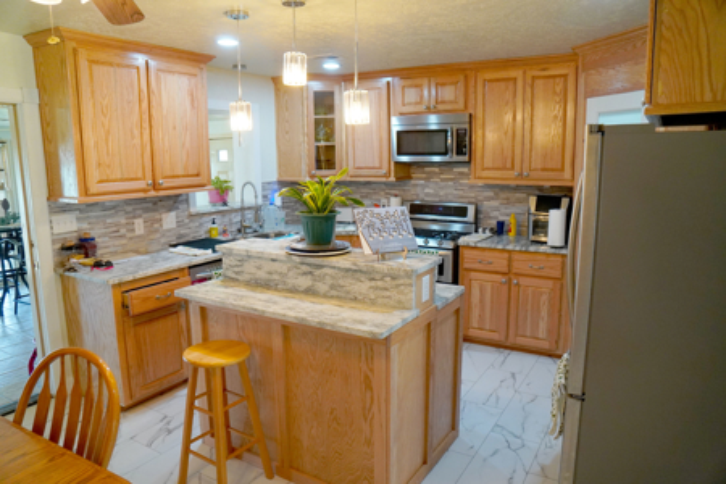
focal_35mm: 24
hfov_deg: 73.7
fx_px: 484
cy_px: 242
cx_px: 363
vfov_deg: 53.1
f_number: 4
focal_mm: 16
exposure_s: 1/160
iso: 1600
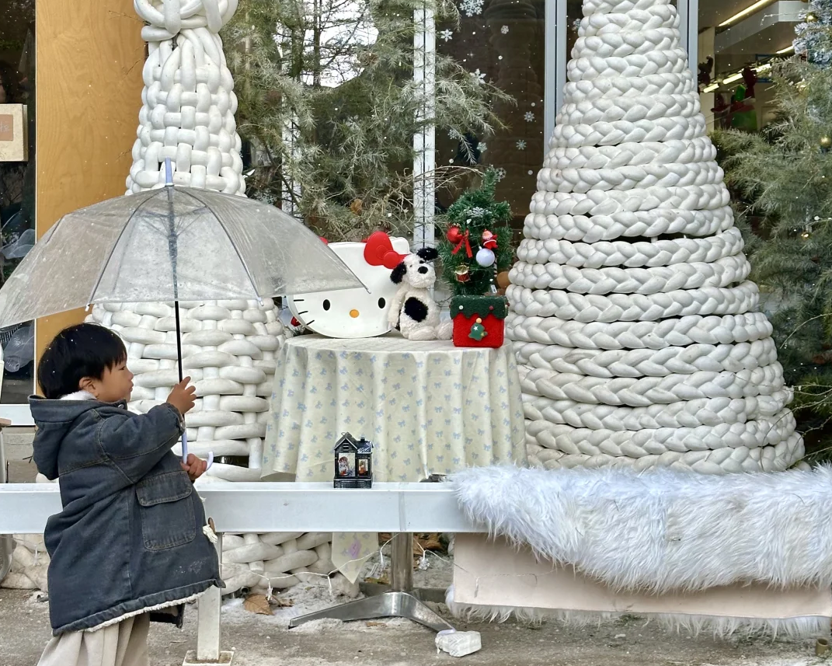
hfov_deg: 30.0
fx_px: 1551
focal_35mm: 63
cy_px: 217
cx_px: 416
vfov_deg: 24.1
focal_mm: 6.86
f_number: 1.78
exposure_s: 1/555
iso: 64
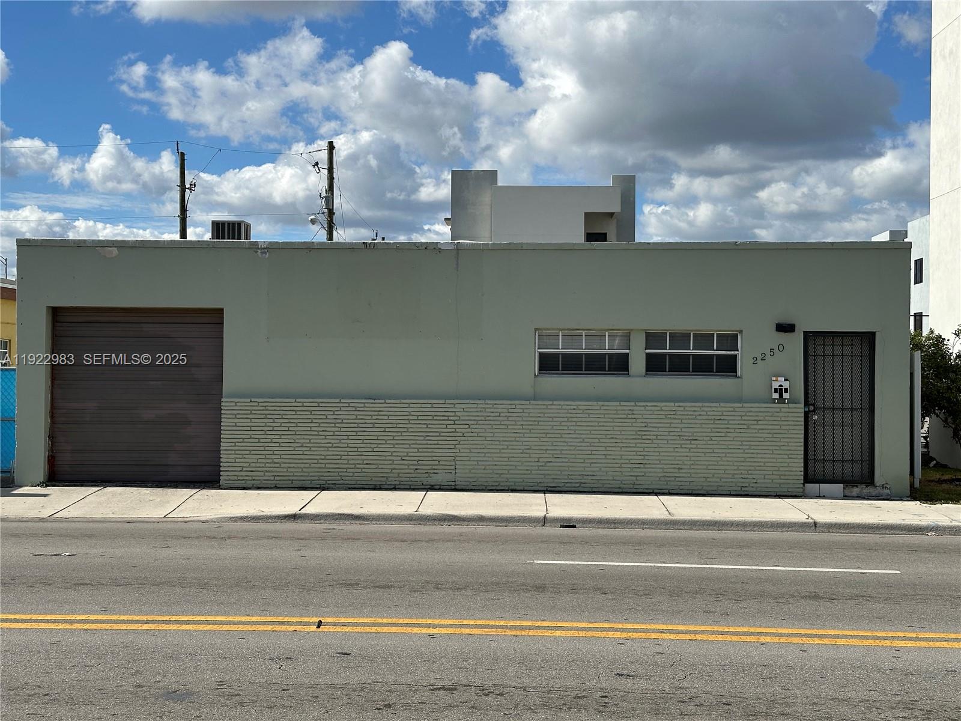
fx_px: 1333
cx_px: 480
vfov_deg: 30.3
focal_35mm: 48
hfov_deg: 39.7
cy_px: 360
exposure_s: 1/6623
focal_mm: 6.86
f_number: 1.78
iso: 64
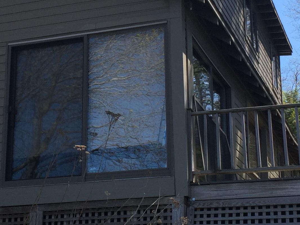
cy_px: 68
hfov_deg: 23.8
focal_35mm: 82
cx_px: 116
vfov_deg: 17.9
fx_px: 711
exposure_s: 1/989
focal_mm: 4.15
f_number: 2.2
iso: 32
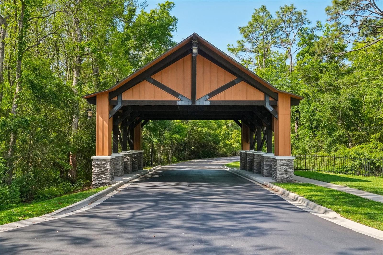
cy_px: 128
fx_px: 383
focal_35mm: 36
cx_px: 192
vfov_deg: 36.9
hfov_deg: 53.1
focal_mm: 24
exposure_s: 1/500
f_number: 8
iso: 800
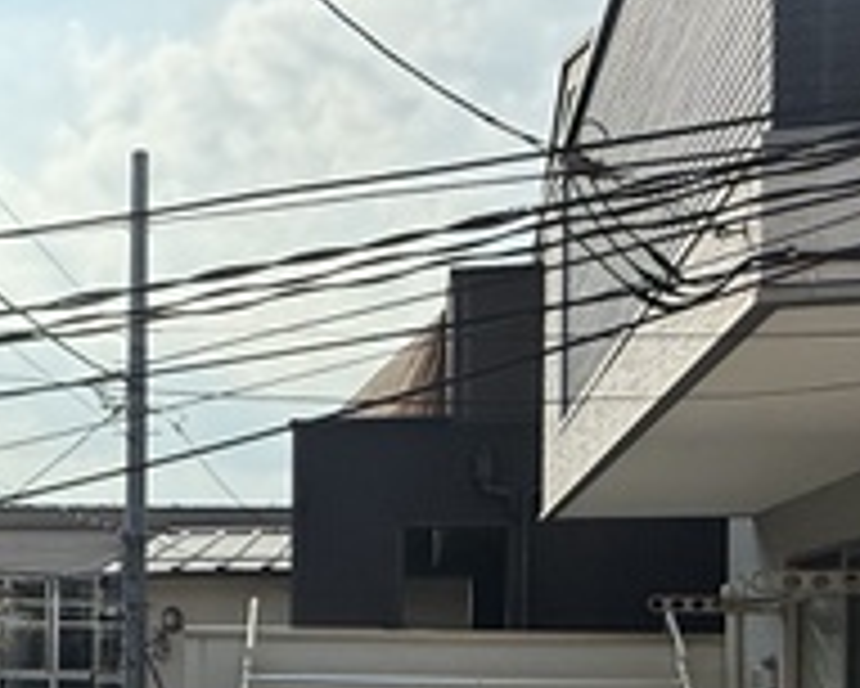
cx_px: 81
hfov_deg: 35.1
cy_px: 632
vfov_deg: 29.0
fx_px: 1273
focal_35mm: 50
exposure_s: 1/5155
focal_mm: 2.22
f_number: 2.2
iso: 64
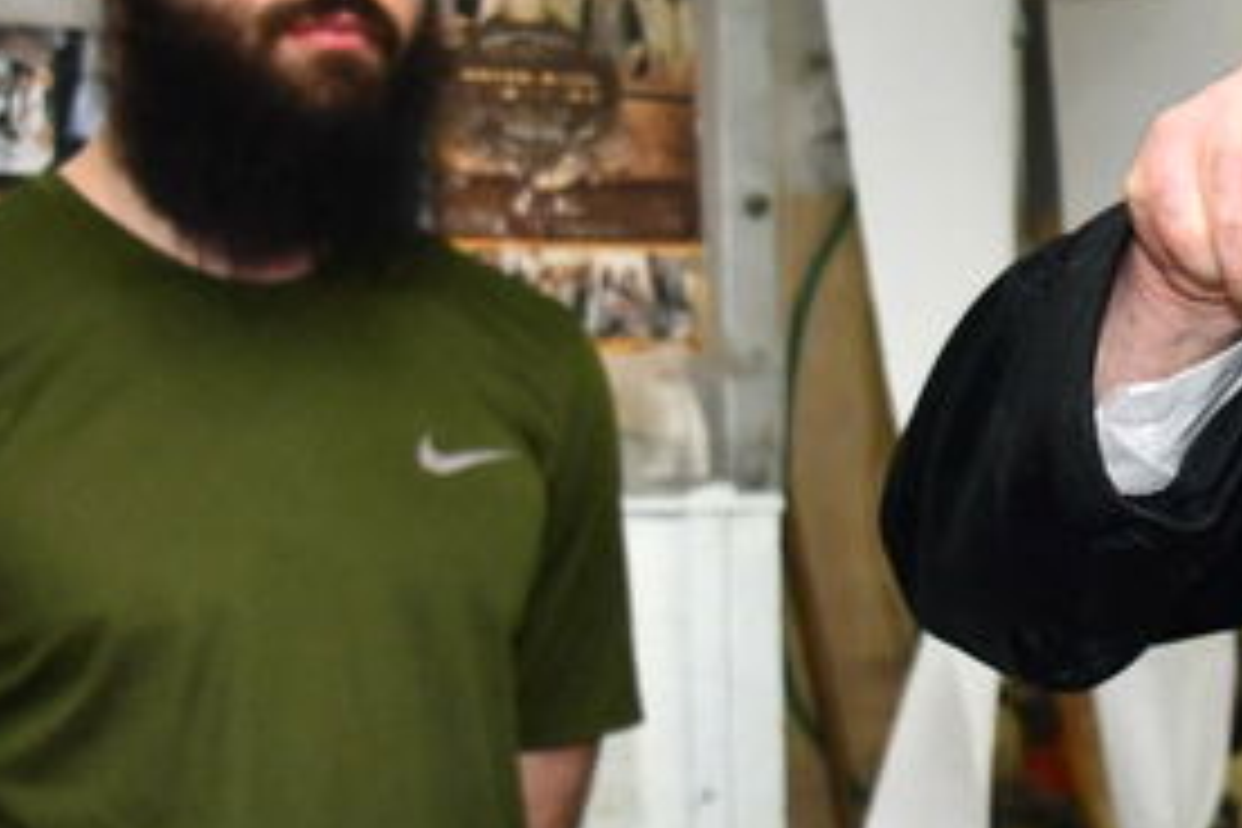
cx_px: 2196
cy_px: 673
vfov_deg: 7.1
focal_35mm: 193
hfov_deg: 10.1
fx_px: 6658
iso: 640
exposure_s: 1/160
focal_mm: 38
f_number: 5
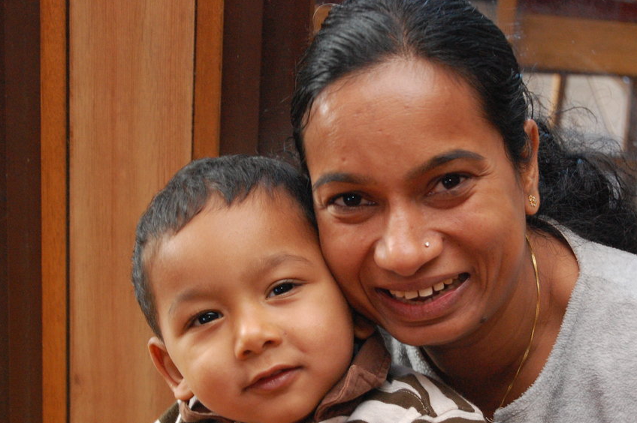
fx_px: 1761
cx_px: 331
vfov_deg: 13.7
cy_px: 252
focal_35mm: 100
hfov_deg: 20.5
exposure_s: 1/60
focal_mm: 55
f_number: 5.6
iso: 1600
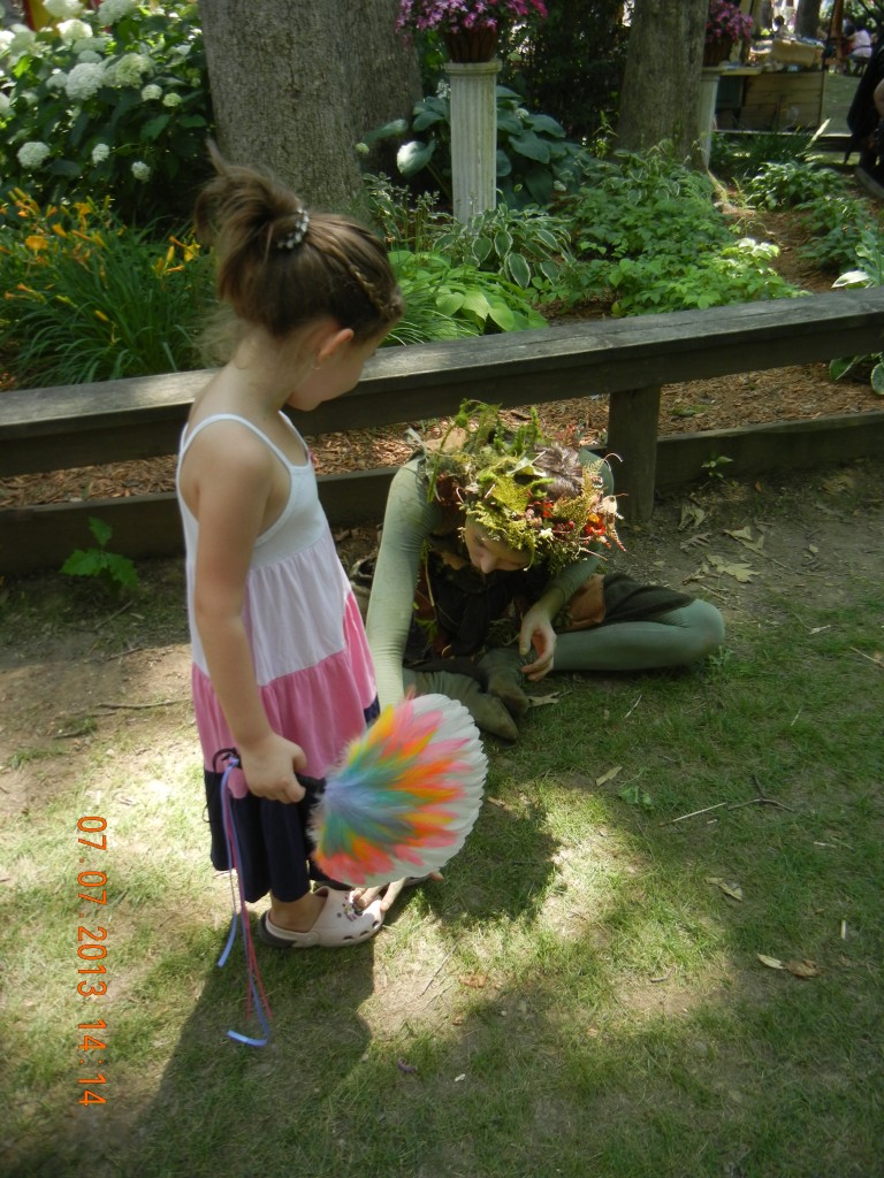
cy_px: 589
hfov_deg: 46.8
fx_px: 1021
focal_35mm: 30
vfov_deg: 60.0
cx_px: 442
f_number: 3.5
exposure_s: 1/197
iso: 160
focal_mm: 5.4
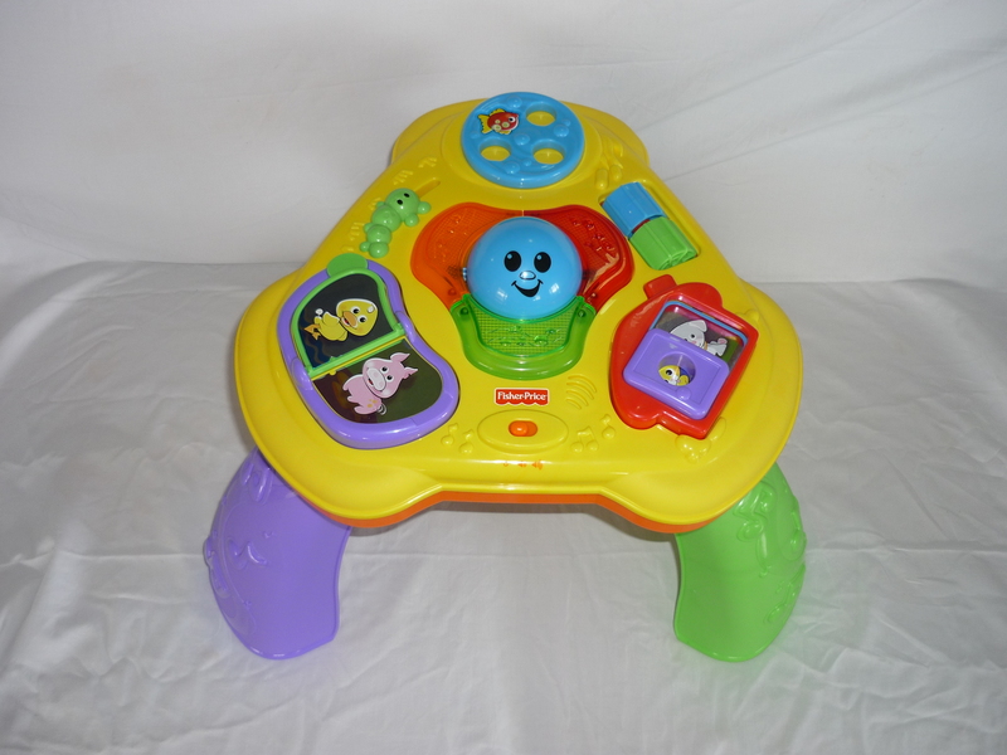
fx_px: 960
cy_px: 378
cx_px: 504
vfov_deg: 42.9
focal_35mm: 33
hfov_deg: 55.4
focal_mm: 5.5
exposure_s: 1/30
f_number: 2.8
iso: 100
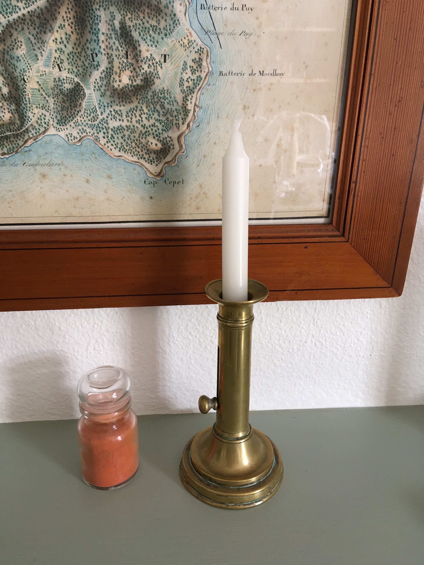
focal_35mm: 29
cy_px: 282
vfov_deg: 61.7
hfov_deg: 48.2
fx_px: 474
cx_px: 212
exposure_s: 1/33
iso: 125
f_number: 2.2
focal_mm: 4.15
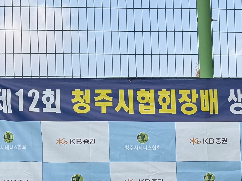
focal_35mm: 106
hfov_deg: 17.8
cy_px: 245
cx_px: 278
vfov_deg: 13.4
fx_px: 741
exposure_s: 1/1215
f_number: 1.78
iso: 80
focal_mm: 6.76
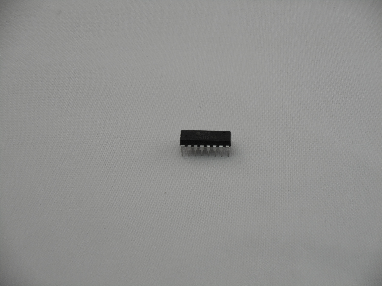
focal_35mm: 102
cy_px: 143
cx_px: 191
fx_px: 1126
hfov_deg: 19.3
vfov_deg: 14.5
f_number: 5.8
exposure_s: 1/60
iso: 220
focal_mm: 18.2
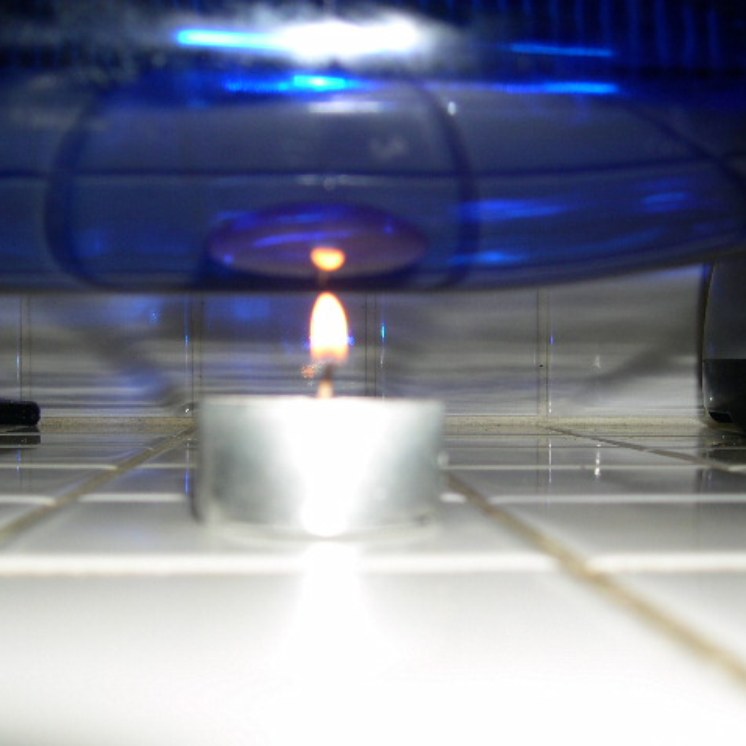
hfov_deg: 37.4
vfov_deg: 37.6
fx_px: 1097
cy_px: 373
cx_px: 301
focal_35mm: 45
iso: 100
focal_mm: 8
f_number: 2.8
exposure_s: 1/60
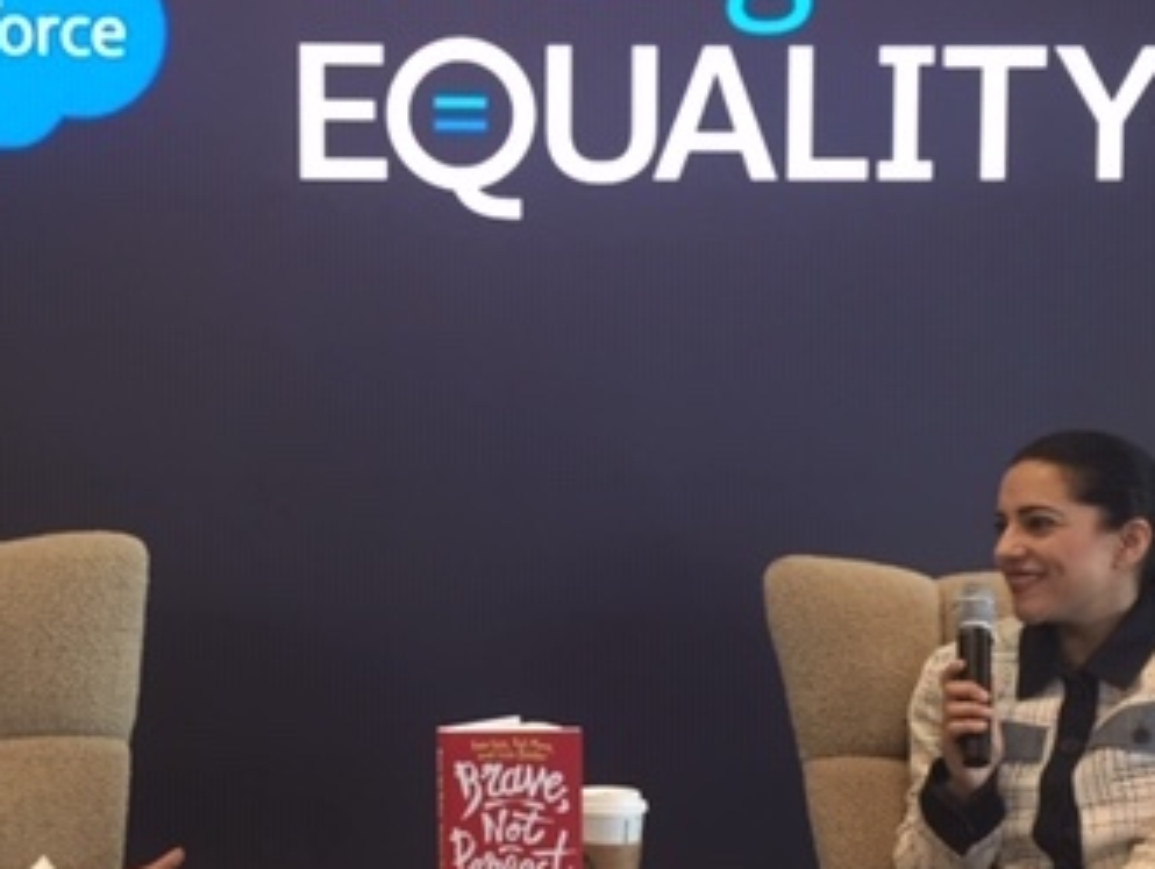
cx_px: 408
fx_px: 1871
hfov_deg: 34.1
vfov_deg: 26.0
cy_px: 604
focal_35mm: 56
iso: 100
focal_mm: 4.15
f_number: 2.2
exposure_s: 1/30
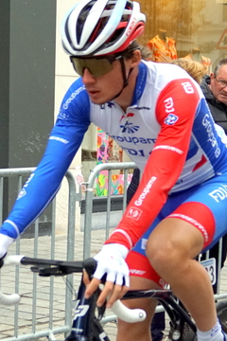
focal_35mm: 75
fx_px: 709
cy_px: 260
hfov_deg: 18.2
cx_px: 127
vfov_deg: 26.6
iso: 1000
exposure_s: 1/2000
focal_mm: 30
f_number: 4
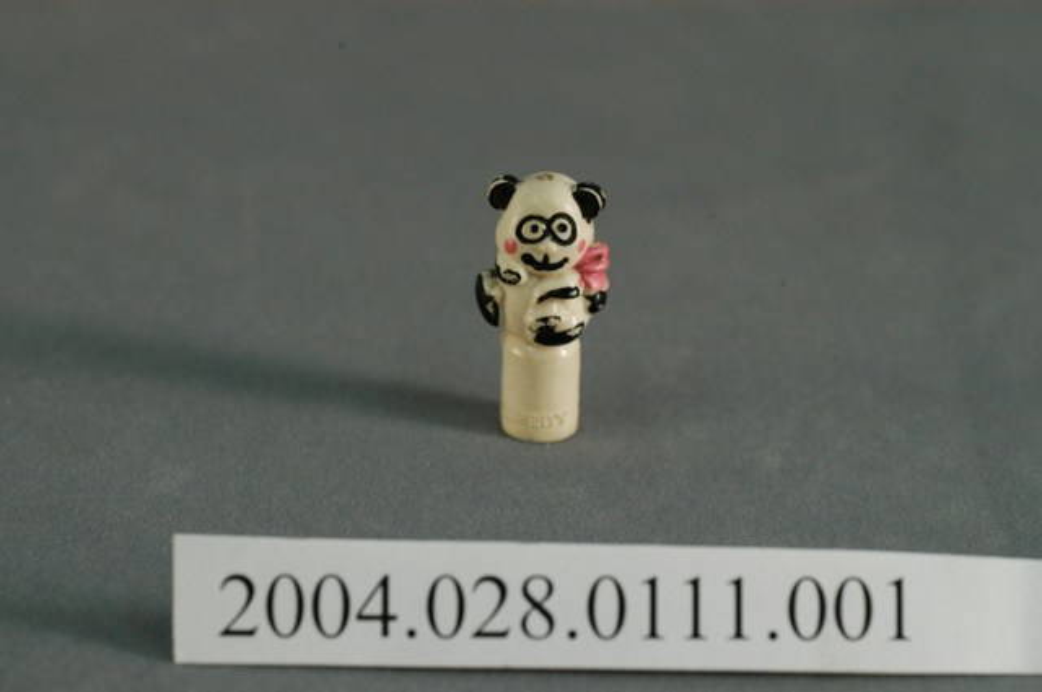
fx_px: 2602
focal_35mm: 90
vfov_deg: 15.1
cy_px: 346
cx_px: 521
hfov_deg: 22.6
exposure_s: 1/60
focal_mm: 60
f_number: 7.1
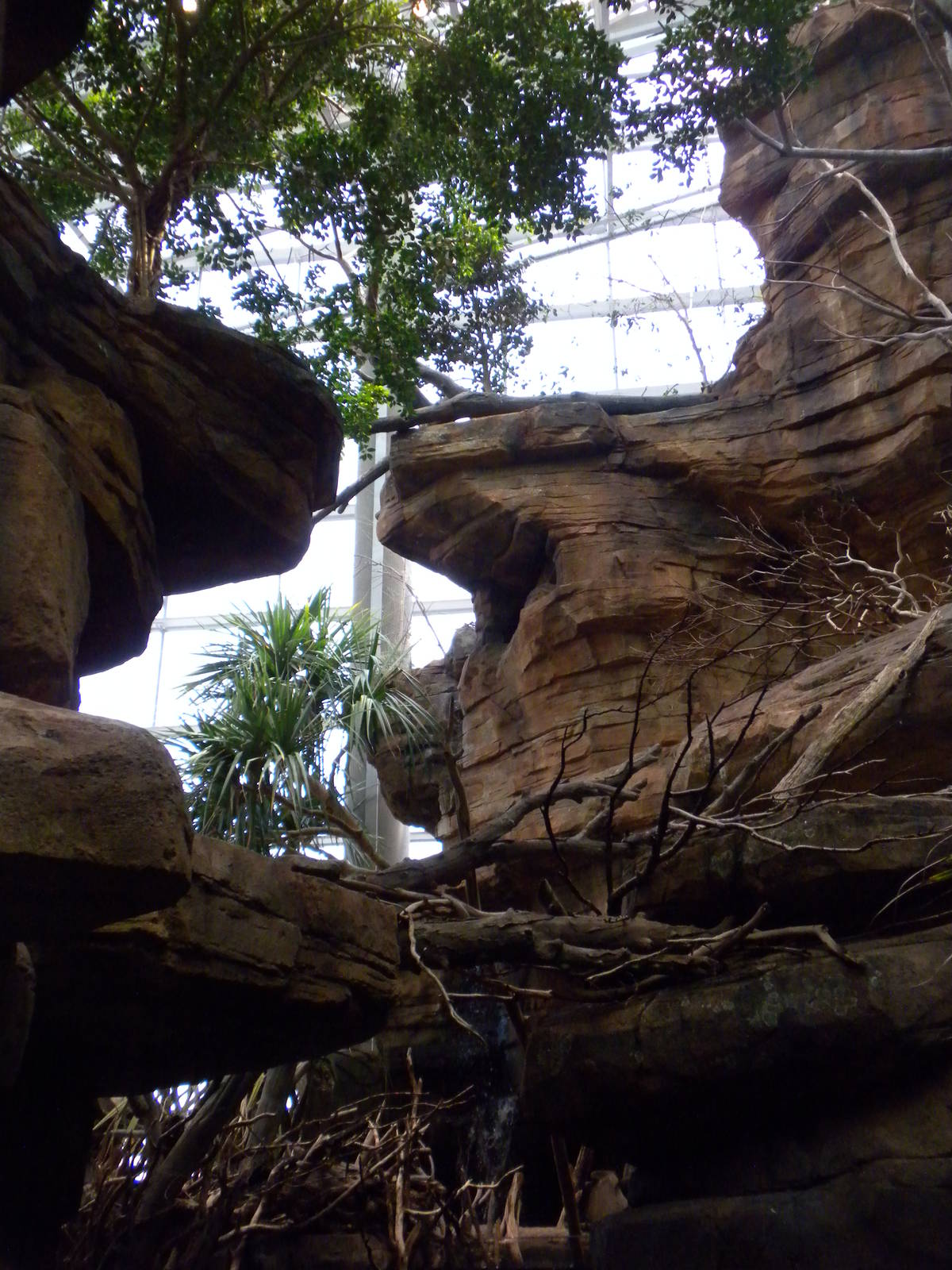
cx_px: 476
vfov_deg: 50.1
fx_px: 1357
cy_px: 635
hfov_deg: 38.7
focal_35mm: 37
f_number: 3.5
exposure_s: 1/260
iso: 400
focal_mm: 6.6
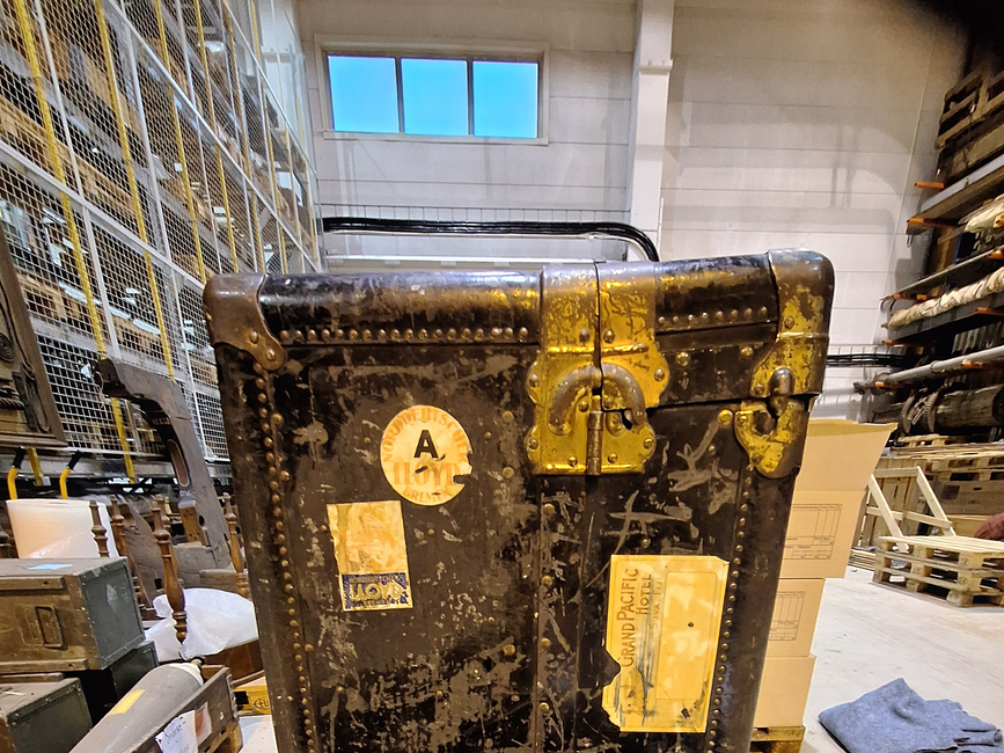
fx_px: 522
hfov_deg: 87.8
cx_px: 506
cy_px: 685
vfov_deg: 60.1
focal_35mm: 18
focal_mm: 1.74
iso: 320
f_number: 2.2
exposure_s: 1/24
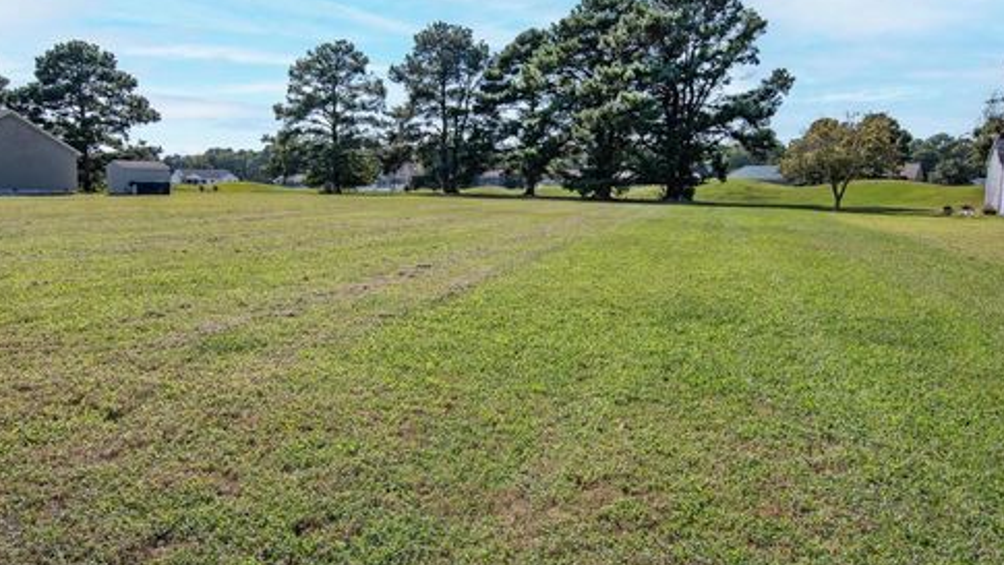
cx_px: 503
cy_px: 264
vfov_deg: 42.9
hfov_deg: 69.9
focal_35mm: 27
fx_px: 719
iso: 200
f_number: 13
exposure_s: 1/400
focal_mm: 17
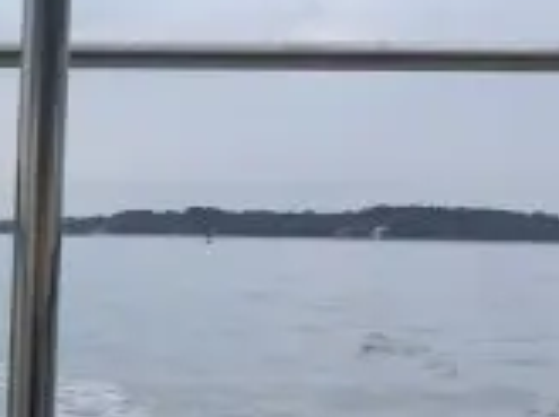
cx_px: -688
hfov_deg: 11.9
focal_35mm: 141
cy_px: 458
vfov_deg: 10.4
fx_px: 2272
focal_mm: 4.15
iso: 32
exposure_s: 1/1412
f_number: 2.2
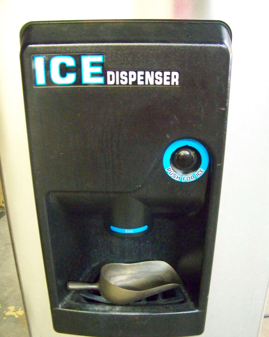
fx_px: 348
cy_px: 177
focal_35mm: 35
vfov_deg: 51.5
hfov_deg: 42.2
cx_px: 134
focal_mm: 5.85
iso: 1600
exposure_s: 1/6
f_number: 2.8
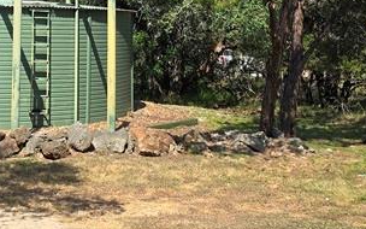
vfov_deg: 15.4
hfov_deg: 24.9
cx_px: 92
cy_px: -36
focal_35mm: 82
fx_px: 818
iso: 12
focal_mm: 6.3
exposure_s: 1/609
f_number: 1.7
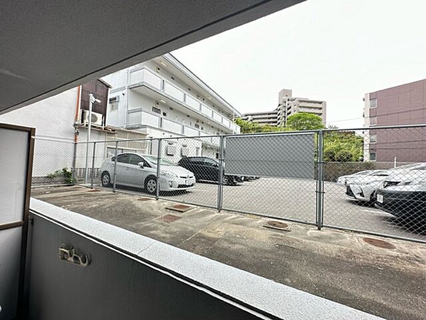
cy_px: 160
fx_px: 172
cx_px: 213
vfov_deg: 85.7
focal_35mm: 14
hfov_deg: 102.1
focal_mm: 2.22
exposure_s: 1/118
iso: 40
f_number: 2.2
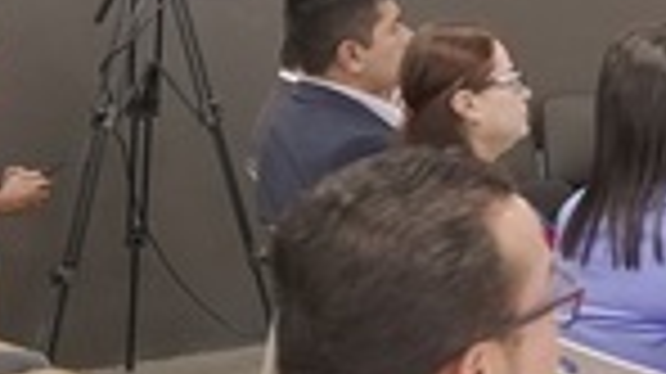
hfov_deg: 21.8
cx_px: 886
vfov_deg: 13.7
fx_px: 1535
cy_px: 38
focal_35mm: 87
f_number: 2.2
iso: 3200
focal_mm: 16
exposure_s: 1/400
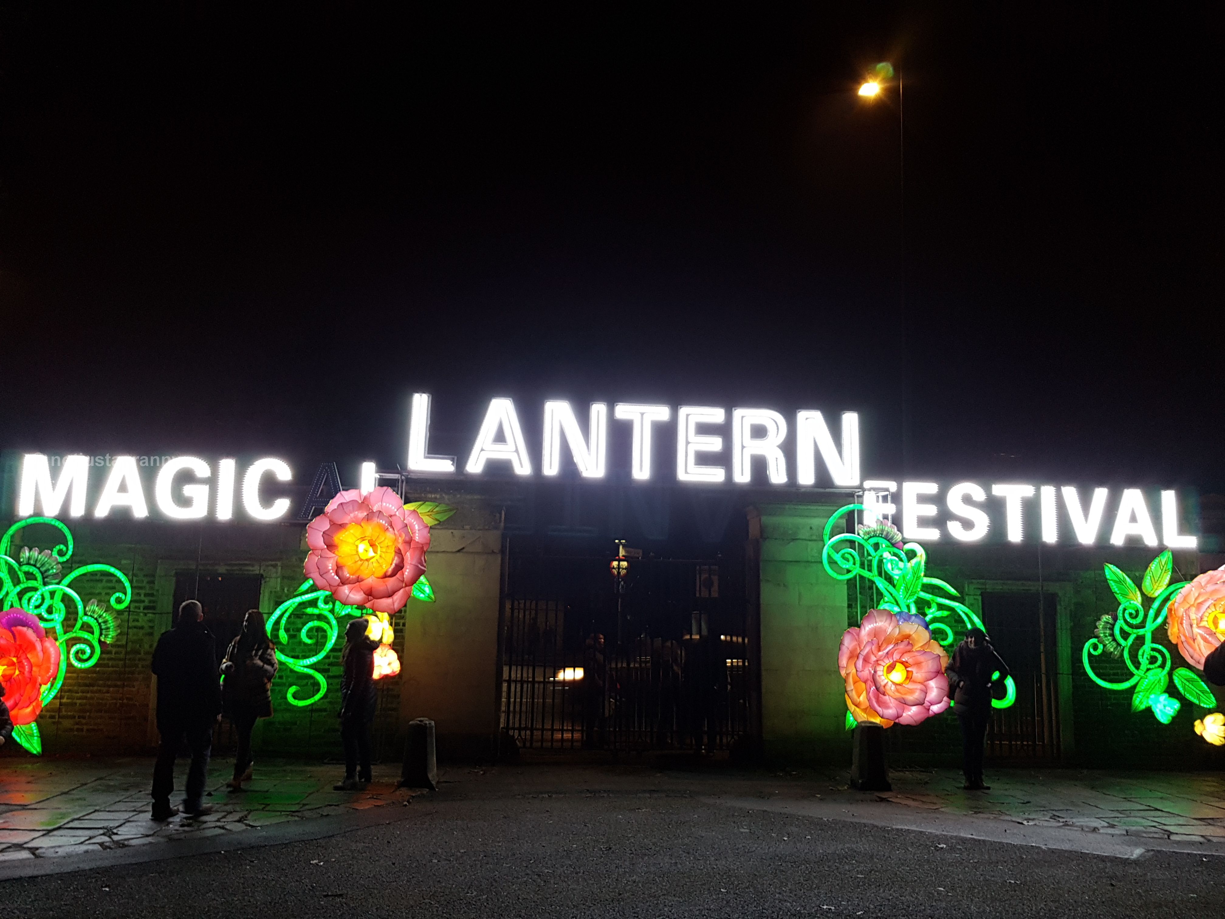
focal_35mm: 26
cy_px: 460
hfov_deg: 67.3
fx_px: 920
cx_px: 612
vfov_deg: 53.1
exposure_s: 1/25
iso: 160
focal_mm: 4.2
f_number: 1.7
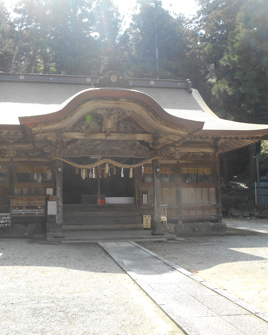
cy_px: 167
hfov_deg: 42.9
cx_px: 95
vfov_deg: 52.8
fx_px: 337
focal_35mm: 34
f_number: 3.4
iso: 80
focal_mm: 4.7
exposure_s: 1/160
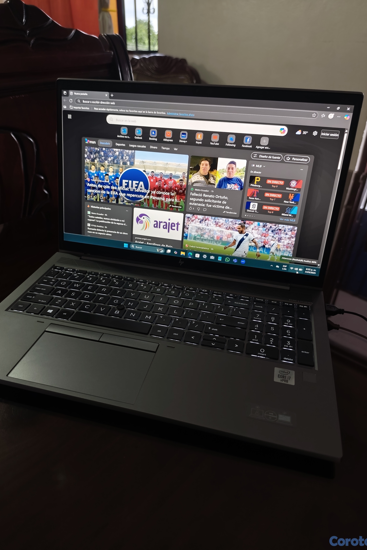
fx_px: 367
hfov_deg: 53.1
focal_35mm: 24
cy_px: 274
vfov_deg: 73.7
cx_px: 174
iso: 1000
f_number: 1.65
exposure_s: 1/30
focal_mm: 6.19
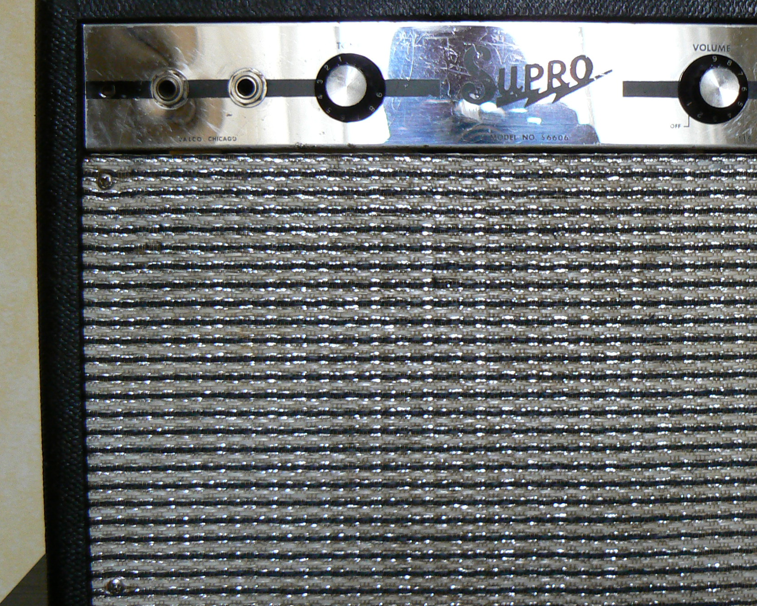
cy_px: 267
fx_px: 1322
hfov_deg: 31.4
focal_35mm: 59
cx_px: 557
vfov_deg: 25.8
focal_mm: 6
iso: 125
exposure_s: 1/30
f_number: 2.8
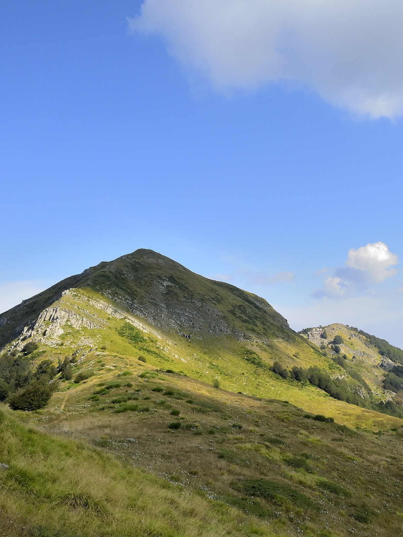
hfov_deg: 35.6
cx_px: 323
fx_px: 606
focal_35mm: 39
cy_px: 268
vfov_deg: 47.9
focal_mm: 18
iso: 1250
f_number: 14
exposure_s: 1/1600
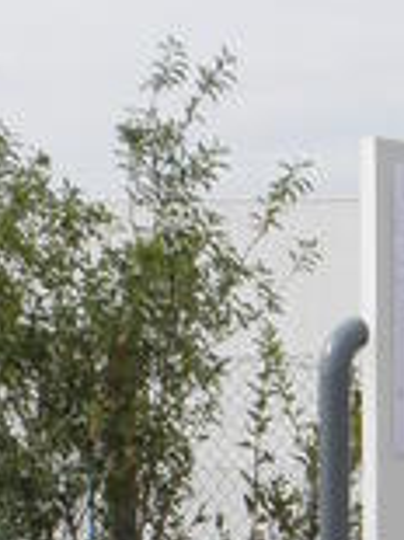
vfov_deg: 9.7
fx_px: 2961
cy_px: 1083
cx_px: 526
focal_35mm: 190
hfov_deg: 7.7
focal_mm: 8.19
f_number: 5.6
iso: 64
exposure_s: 1/250
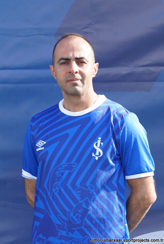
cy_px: 121
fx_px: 674
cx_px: 84
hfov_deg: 13.9
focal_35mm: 99
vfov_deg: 20.6
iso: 100
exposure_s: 1/160
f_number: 4
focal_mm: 95
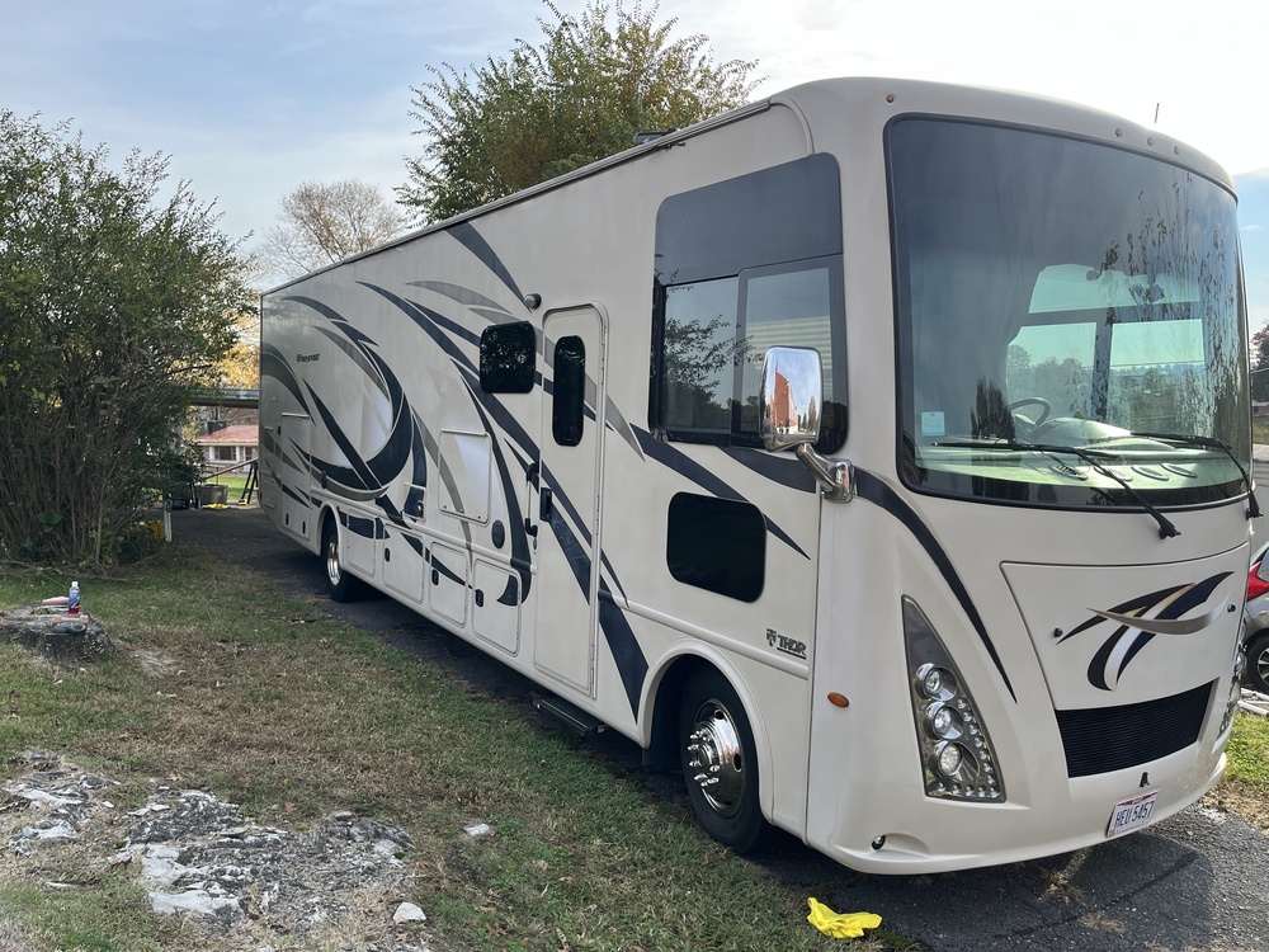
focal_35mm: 26
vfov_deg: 53.1
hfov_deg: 67.3
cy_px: 476
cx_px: 634
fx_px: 953
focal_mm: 5.1
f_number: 1.6
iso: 50
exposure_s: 1/1028
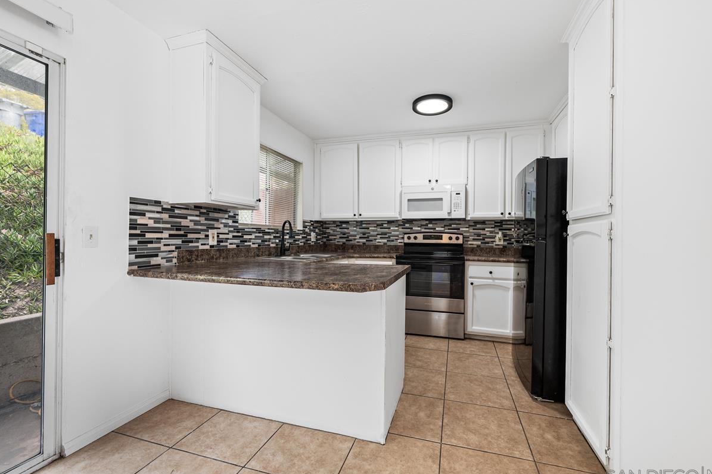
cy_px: 236
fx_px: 297
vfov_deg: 77.3
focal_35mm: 15
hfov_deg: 100.4
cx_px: 367
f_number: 8
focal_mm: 14
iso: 100
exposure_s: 1/2
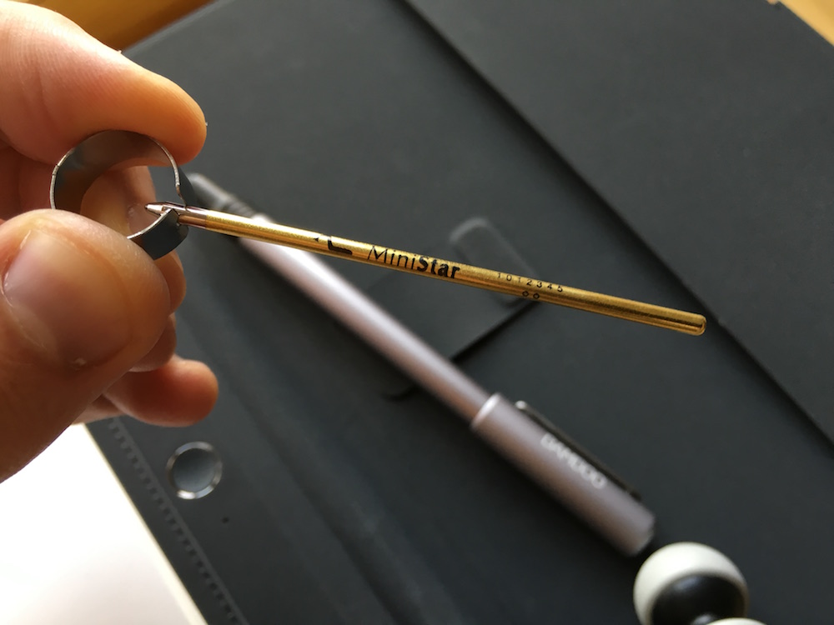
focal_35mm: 29
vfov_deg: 48.2
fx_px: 699
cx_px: 417
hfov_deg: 61.7
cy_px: 312
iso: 50
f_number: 2.2
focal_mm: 4.15
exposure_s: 1/30
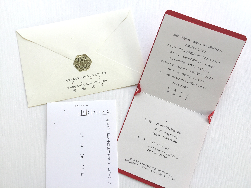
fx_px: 210
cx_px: 126
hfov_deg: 61.7
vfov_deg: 48.2
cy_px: 94
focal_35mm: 29
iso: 32
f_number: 2.2
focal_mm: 4.15
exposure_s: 1/120
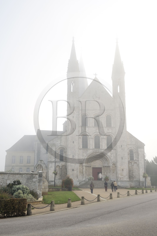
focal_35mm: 38
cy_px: 118
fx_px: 249
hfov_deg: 35.0
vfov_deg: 50.7
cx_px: 78
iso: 200
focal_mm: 38
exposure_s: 1/160
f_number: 11
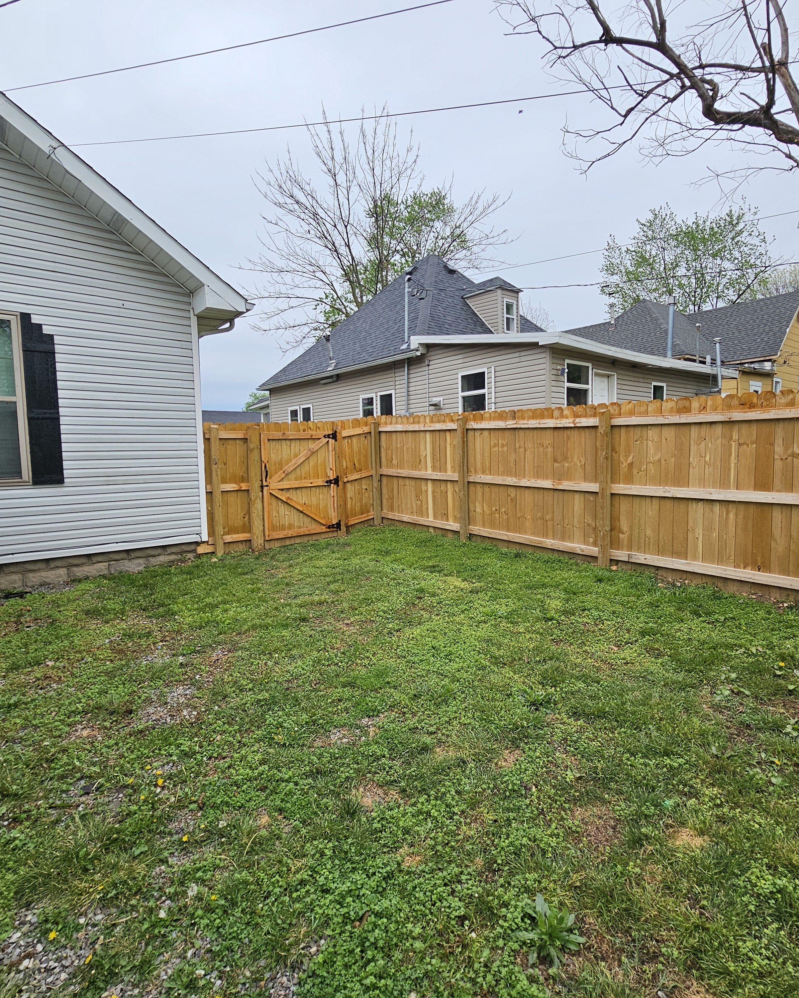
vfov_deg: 89.6
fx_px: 502
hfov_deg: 76.8
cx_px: 435
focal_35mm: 17
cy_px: 500
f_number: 2.2
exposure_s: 1/324
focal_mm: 2.2
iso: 50
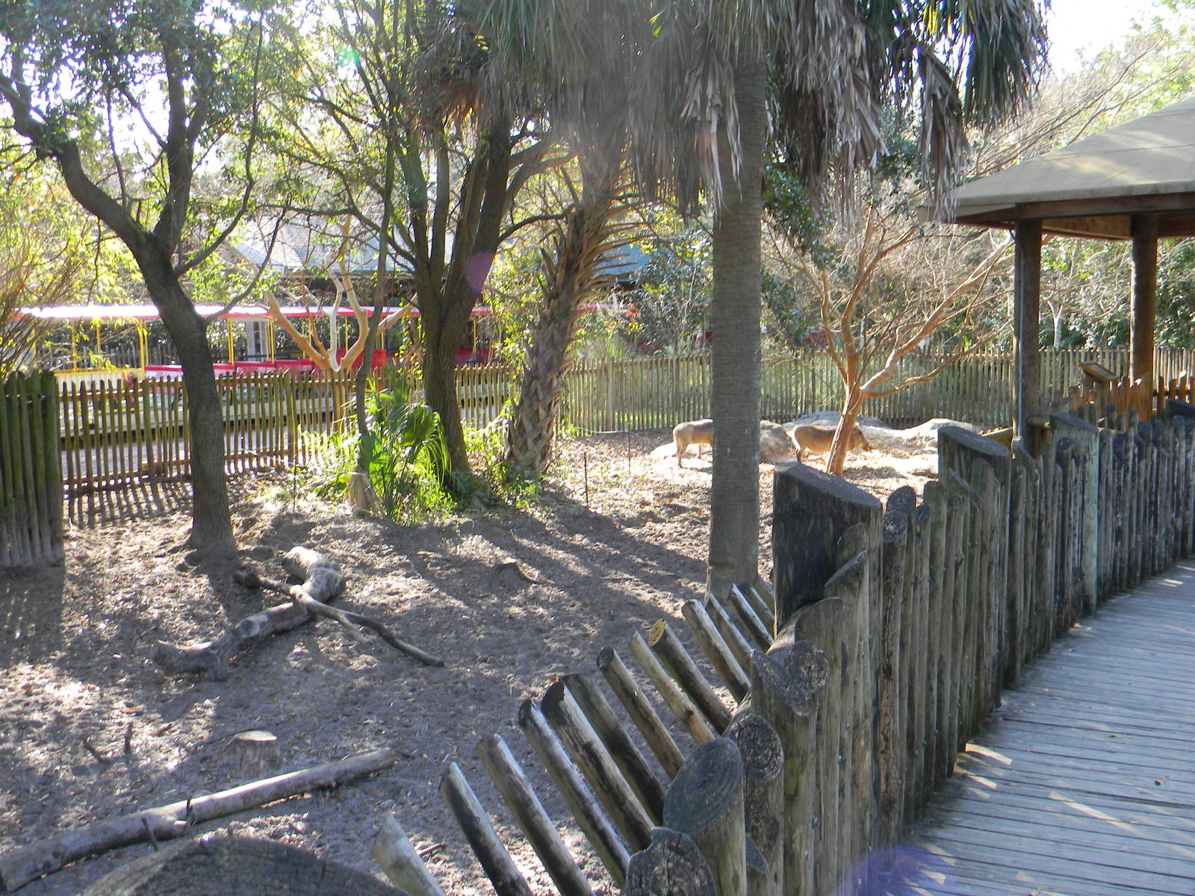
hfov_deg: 51.4
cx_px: 598
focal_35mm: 36
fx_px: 1243
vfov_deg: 39.7
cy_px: 448
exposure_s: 1/48.2
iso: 80
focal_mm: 6.4
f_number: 3.7
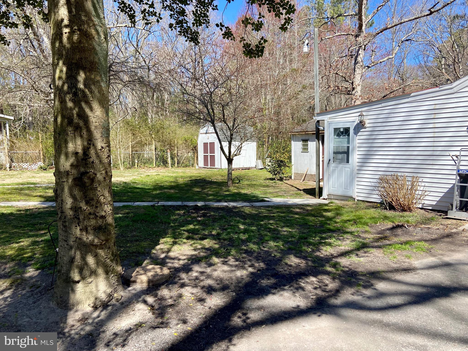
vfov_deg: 53.1
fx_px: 352
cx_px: 234
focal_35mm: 26
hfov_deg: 67.3
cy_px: 176
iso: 32
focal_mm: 4.25
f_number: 1.8
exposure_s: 1/1629
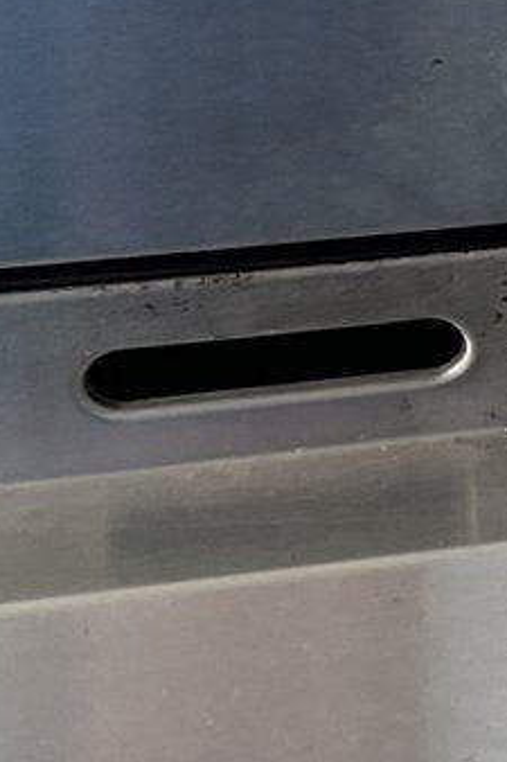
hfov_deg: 8.8
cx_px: 1398
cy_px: -229
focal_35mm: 135
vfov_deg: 14.6
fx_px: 2855
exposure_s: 1/120
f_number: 1.8
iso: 40
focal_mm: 3
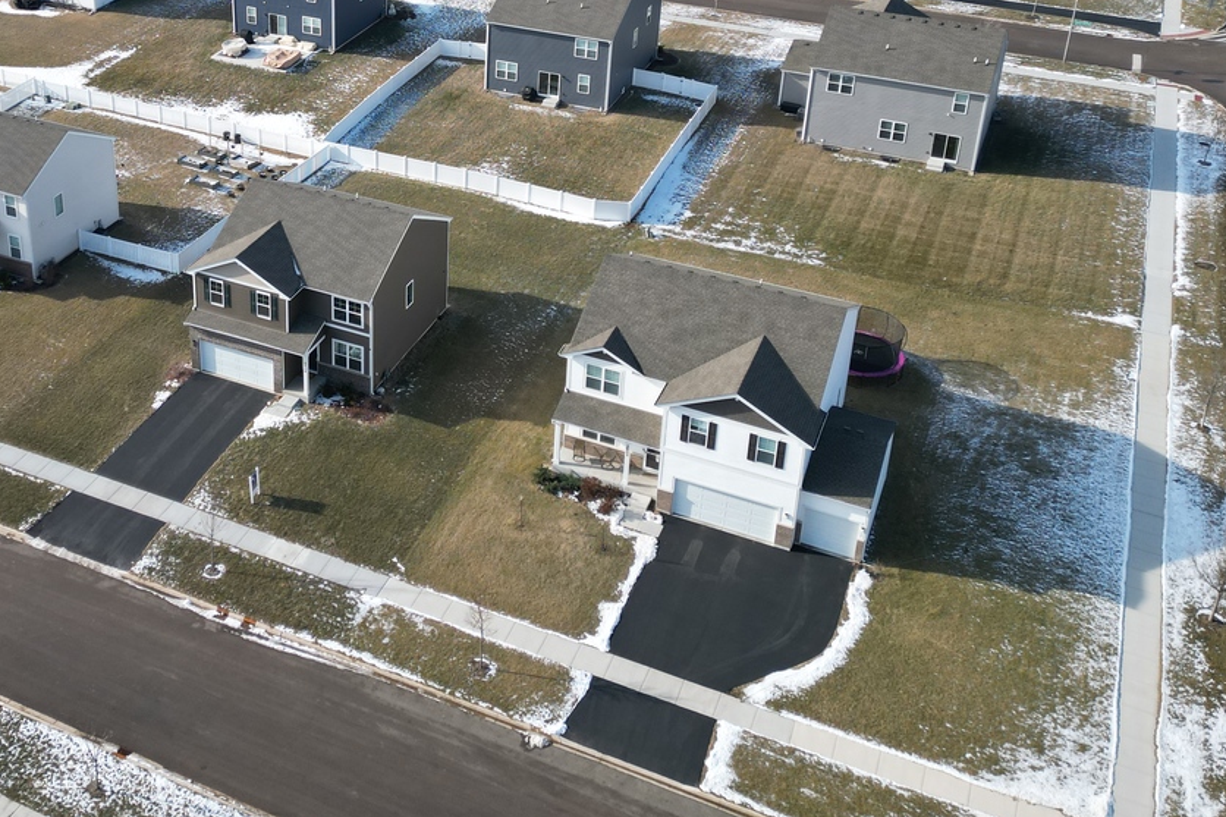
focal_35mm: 43
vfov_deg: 30.3
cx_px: 328
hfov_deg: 44.2
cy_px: 151
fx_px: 1464
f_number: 1.7
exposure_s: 1/2500
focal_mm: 6.72
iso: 200
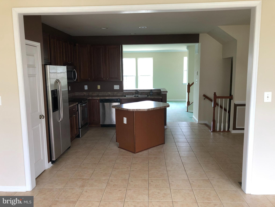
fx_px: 222
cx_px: 138
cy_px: 104
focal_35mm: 28
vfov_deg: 49.7
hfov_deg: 63.4
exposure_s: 1/30
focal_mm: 3.99
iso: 25
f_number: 1.8
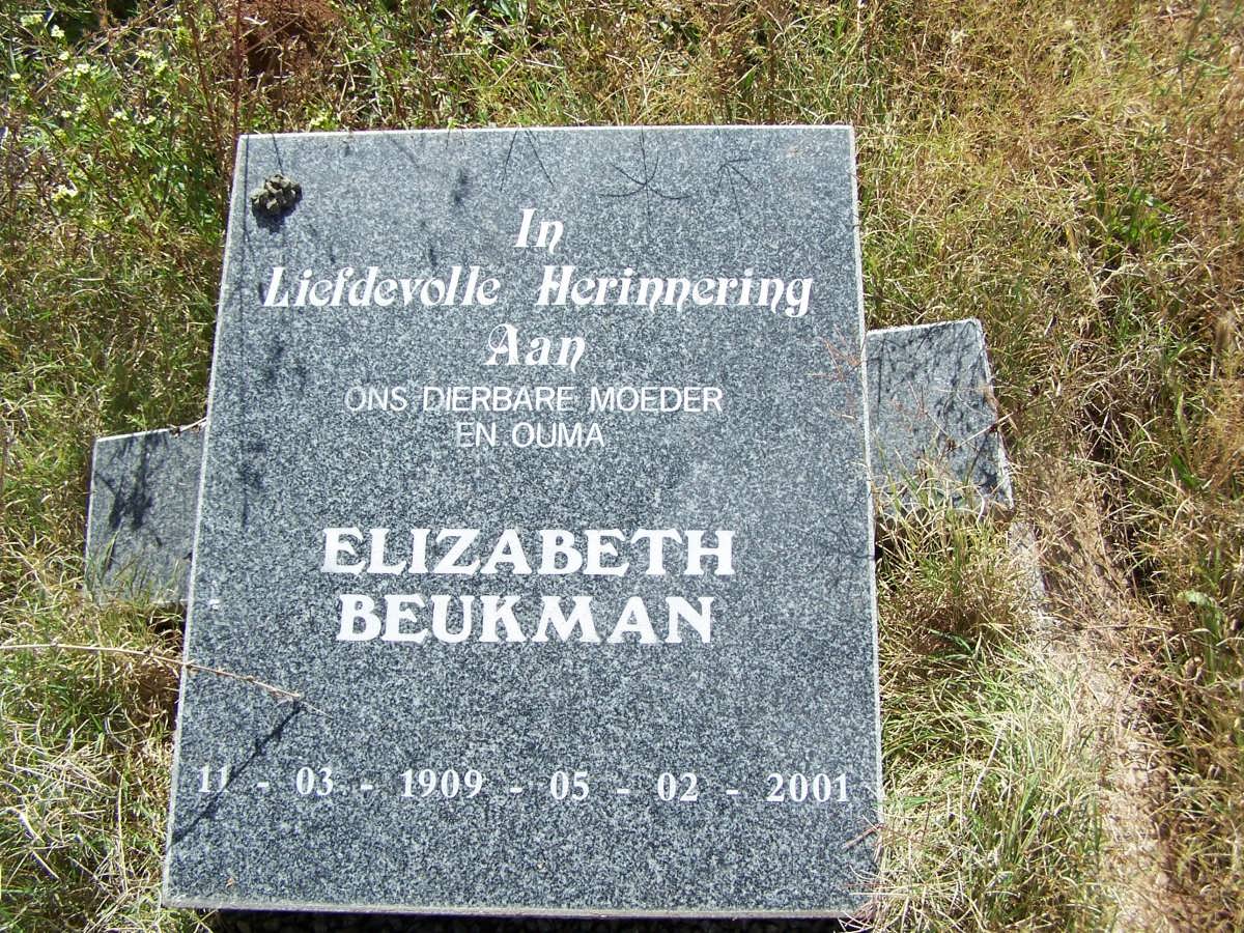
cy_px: 466
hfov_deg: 49.0
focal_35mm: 38
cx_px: 622
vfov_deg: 37.7
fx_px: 1366
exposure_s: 1/750
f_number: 4
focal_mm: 6.3
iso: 80
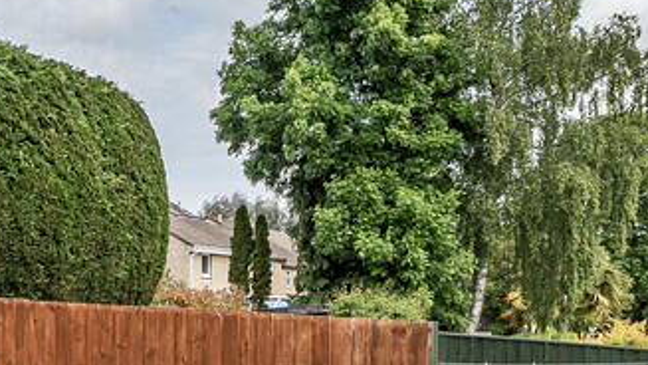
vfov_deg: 20.3
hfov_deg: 31.6
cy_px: 267
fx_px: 1014
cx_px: -57
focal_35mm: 59
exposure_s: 1/500
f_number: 8
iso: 400
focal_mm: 12
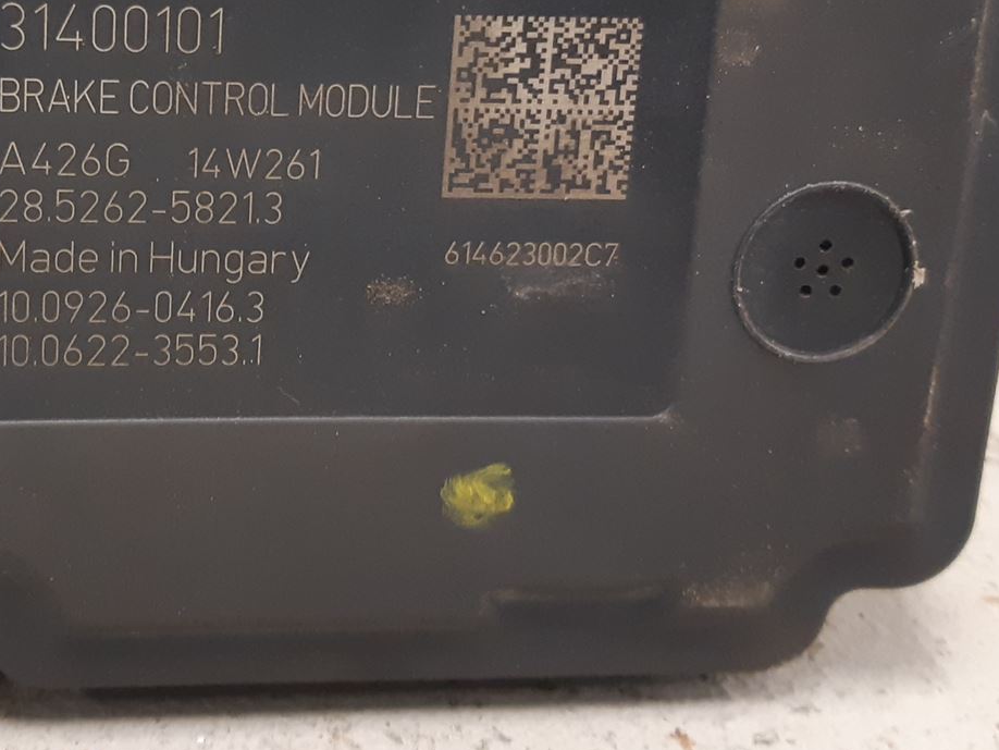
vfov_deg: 24.8
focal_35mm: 58
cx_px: 209
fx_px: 1674
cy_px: 156
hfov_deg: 32.4
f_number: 1.7
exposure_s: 1/33
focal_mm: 3.93
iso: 200
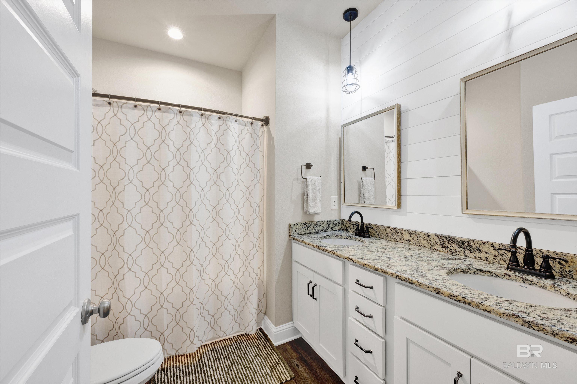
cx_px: 288
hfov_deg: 104.3
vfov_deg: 81.2
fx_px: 224
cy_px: 192
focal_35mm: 14
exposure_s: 1/2
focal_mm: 14
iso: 400
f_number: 11
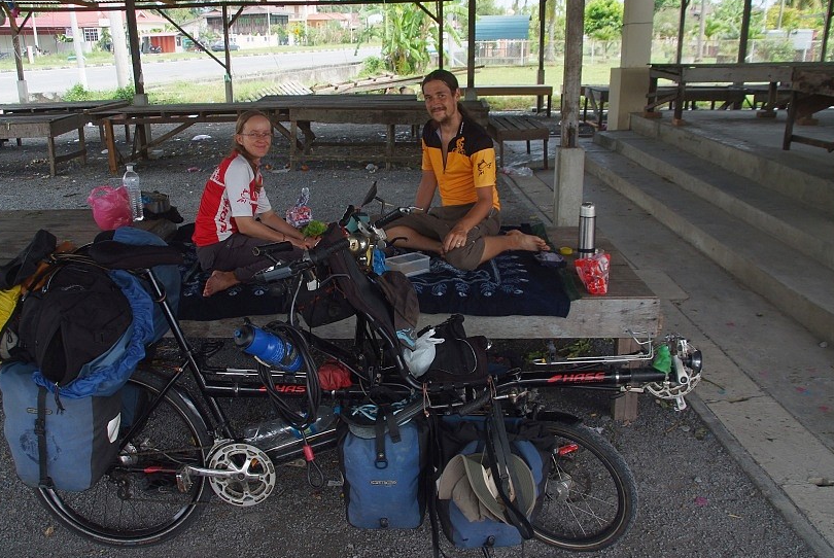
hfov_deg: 61.8
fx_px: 696
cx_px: 383
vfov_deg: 43.7
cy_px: 280
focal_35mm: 30
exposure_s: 1/142
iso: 200
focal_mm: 18
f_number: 6.3
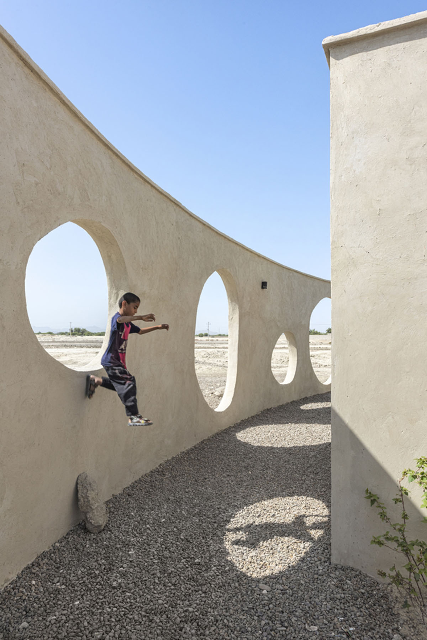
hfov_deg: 53.2
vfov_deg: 73.7
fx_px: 427
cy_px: 320
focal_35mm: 24
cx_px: 214
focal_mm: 24
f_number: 11
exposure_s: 1/160
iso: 200
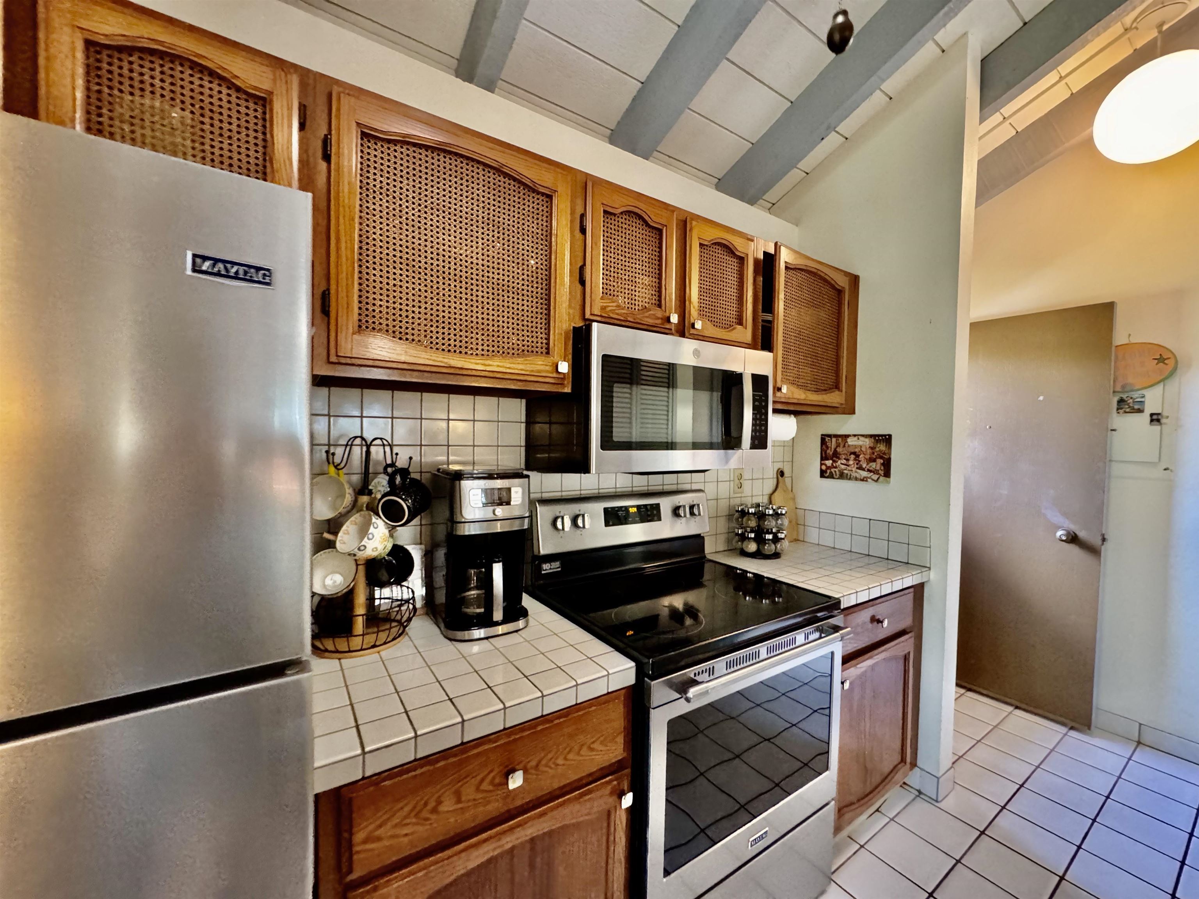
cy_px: 450
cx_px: 600
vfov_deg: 85.7
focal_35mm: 14
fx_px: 485
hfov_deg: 102.1
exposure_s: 1/40
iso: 1000
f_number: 2.2
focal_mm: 2.22
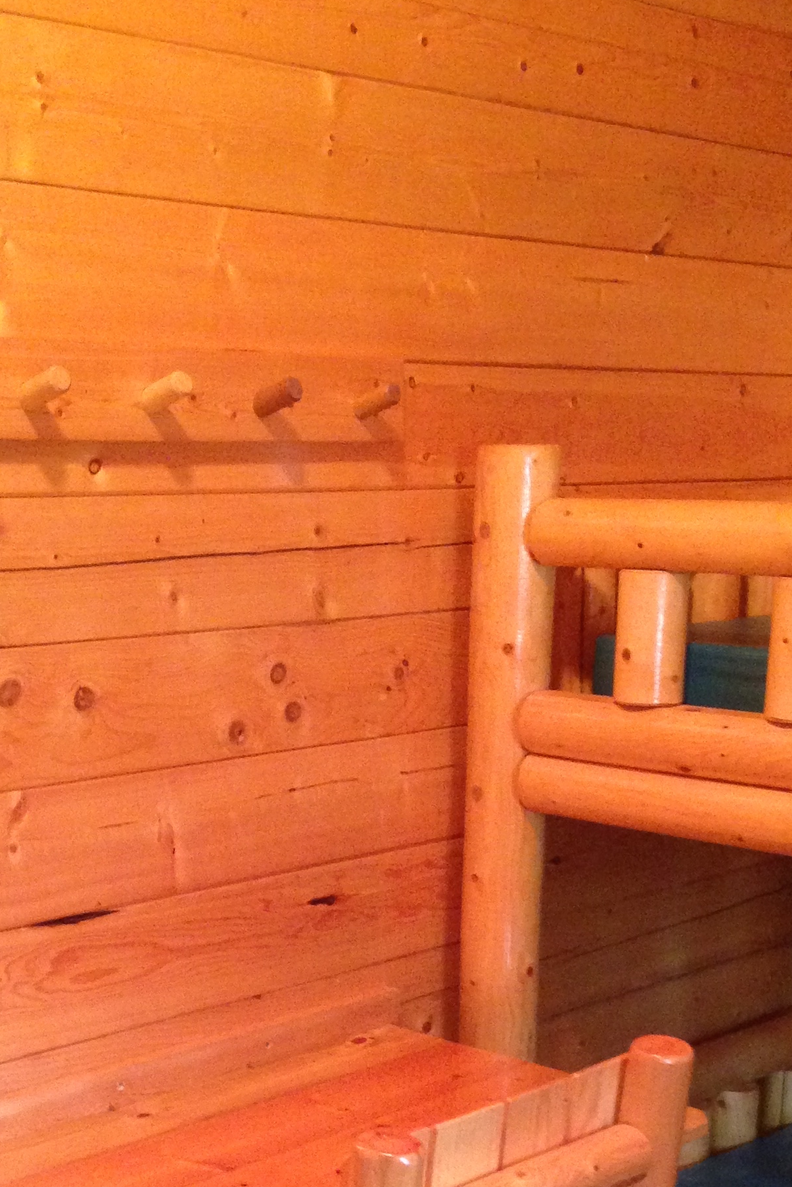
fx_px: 2045
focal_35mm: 62
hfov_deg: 21.9
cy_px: 1011
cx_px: 302
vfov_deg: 31.2
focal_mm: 4.12
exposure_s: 1/15
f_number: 2.4
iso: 400
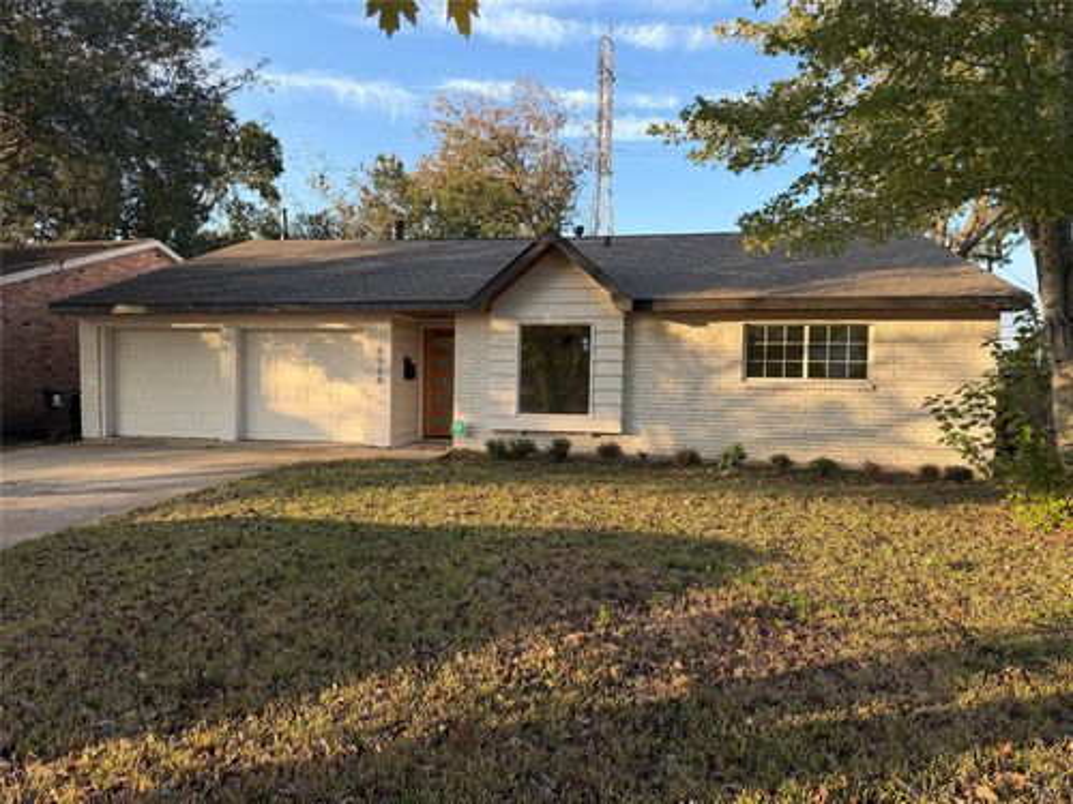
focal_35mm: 24
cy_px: 402
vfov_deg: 56.8
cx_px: 536
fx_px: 744
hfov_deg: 71.6
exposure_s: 1/831
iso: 80
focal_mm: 6.76
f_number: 1.78
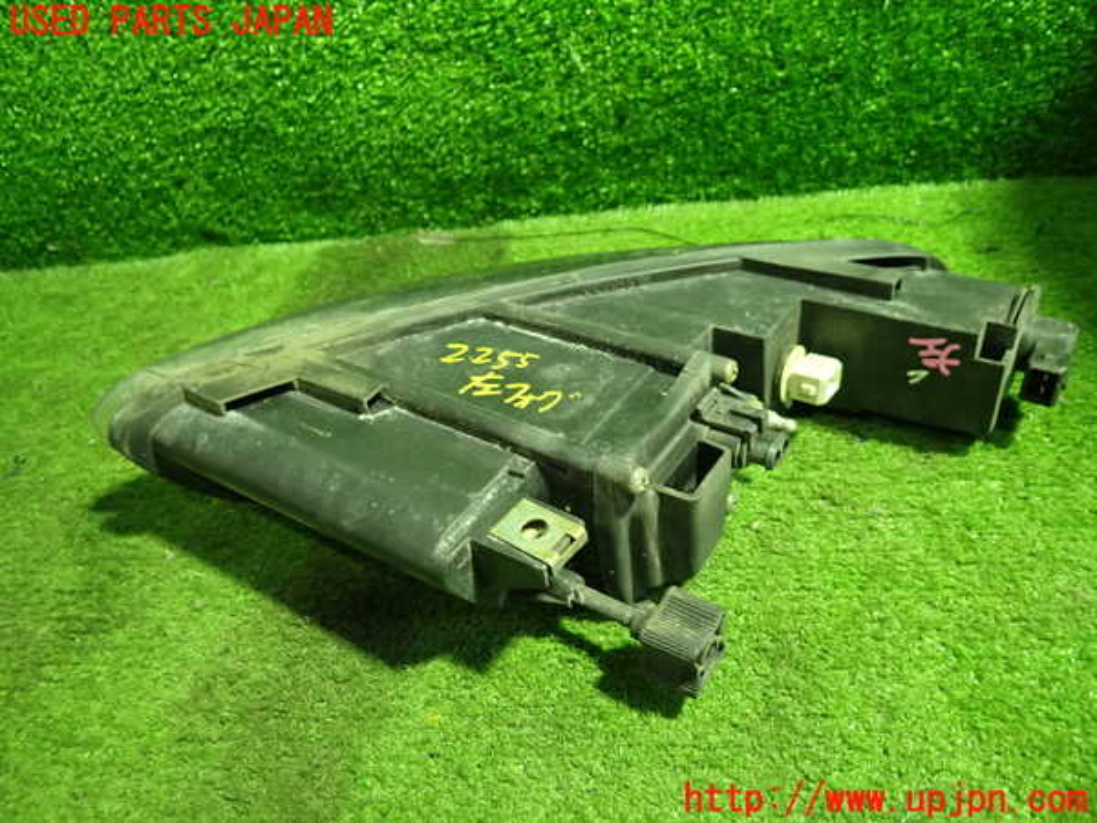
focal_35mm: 25
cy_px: 412
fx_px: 792
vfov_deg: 54.9
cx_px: 548
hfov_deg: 69.4
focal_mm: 4.5
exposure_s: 1/30
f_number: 2
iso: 500
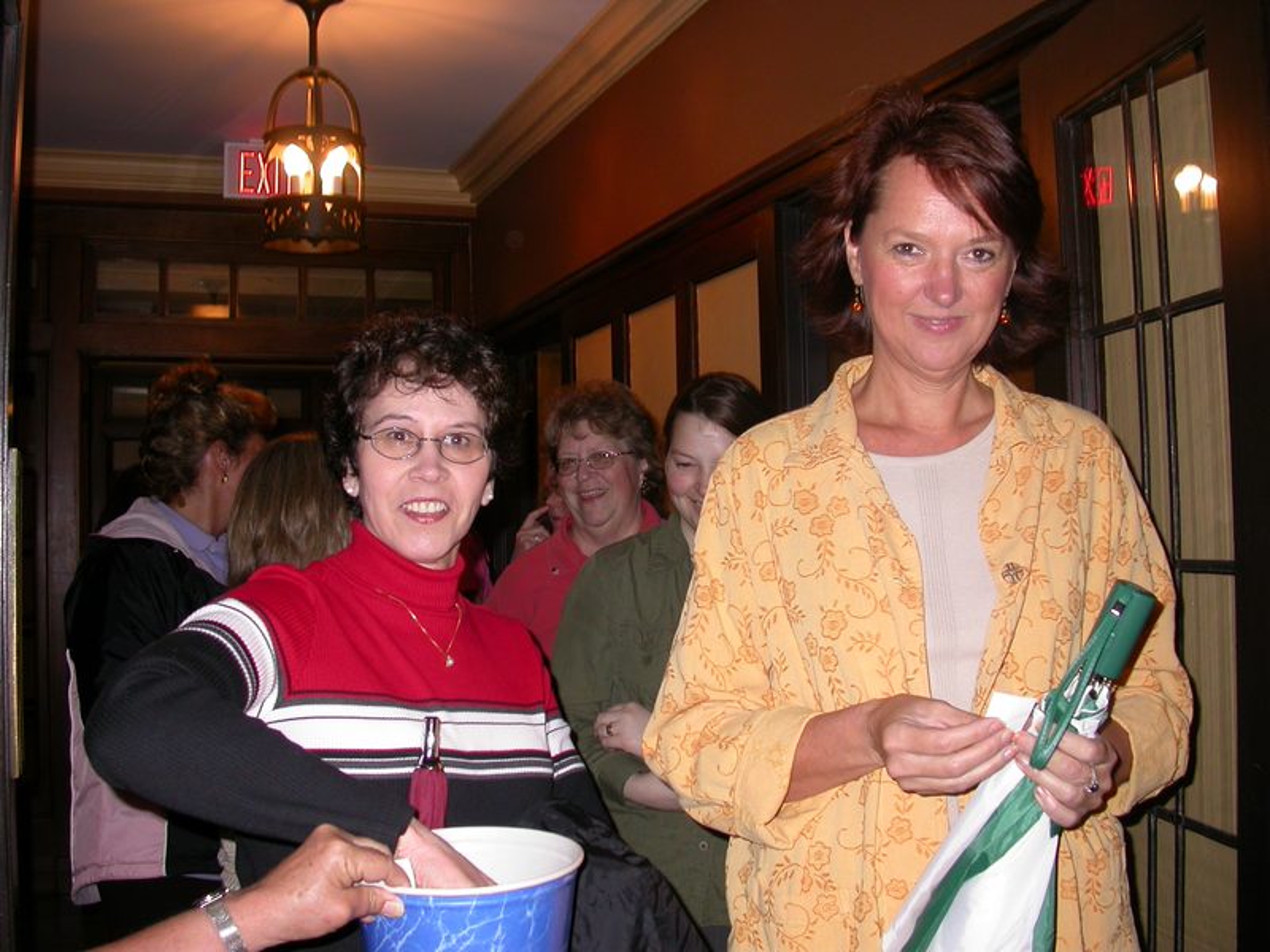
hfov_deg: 49.0
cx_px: 635
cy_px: 476
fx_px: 1394
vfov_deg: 37.7
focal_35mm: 38
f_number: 2.6
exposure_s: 1/60
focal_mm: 7.85
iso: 100
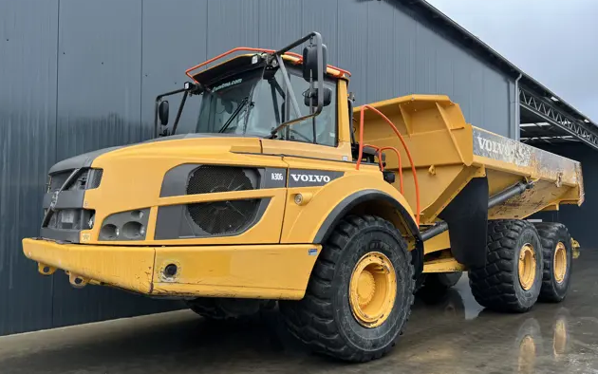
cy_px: 214
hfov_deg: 66.5
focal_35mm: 28
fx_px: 456
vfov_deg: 44.4
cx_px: 298
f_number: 1.5
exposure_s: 1/157
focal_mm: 5.7
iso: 40
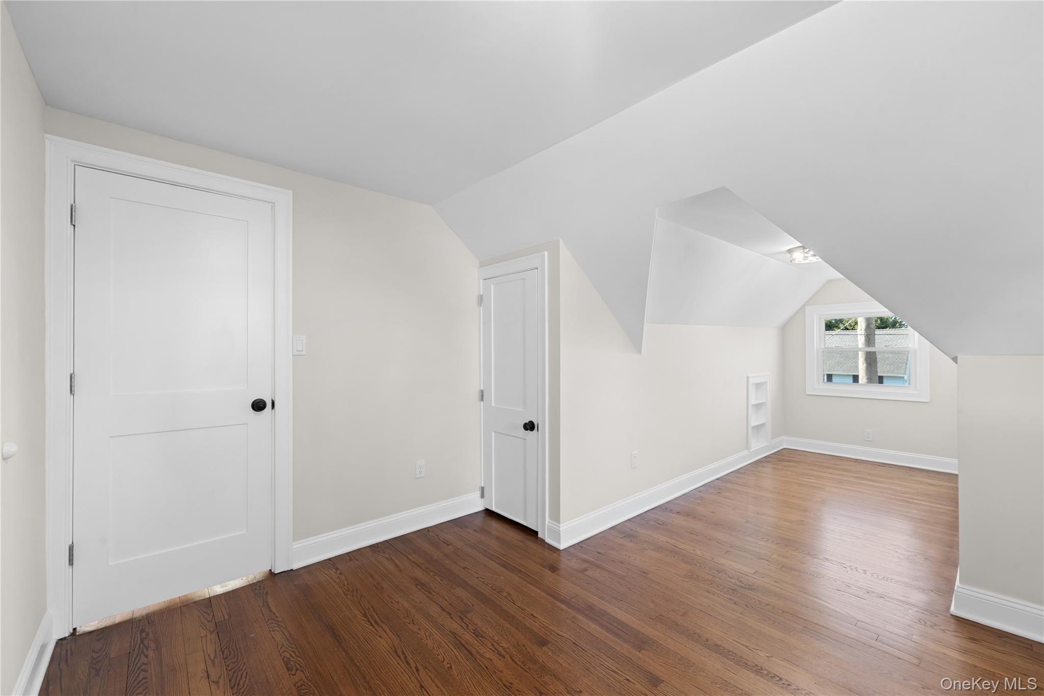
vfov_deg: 81.2
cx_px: 522
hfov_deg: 104.3
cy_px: 348
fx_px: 406
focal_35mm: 14
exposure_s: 1/1.67
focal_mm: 14
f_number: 10
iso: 320
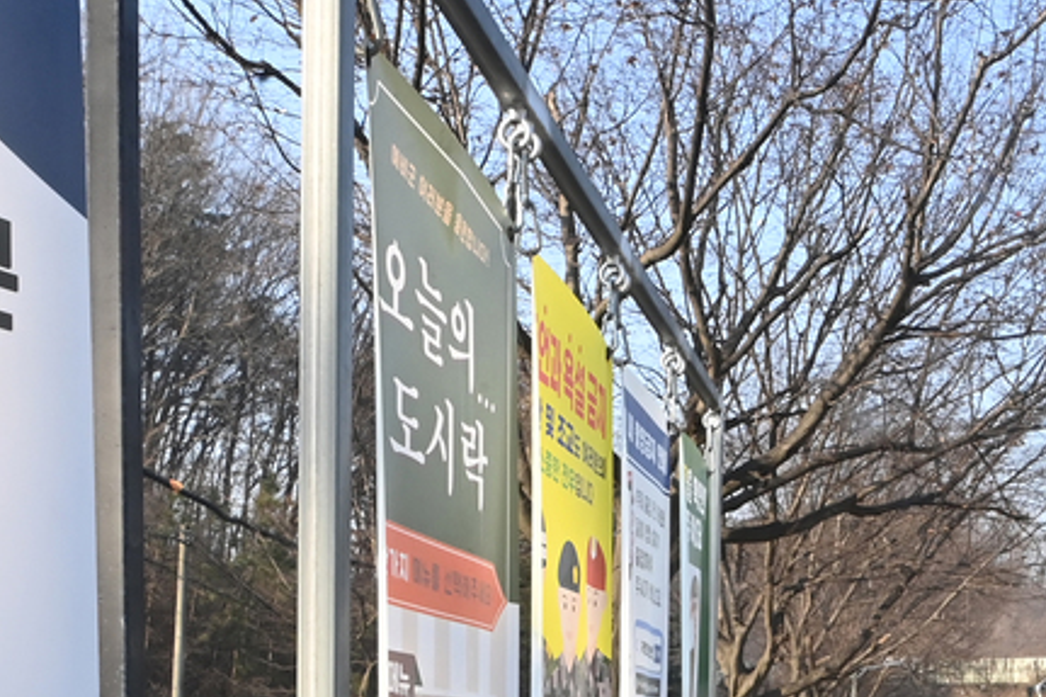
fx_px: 1510
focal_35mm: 52
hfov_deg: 36.9
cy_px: 817
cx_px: 837
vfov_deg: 23.9
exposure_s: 1/200
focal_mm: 16
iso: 1250
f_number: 20
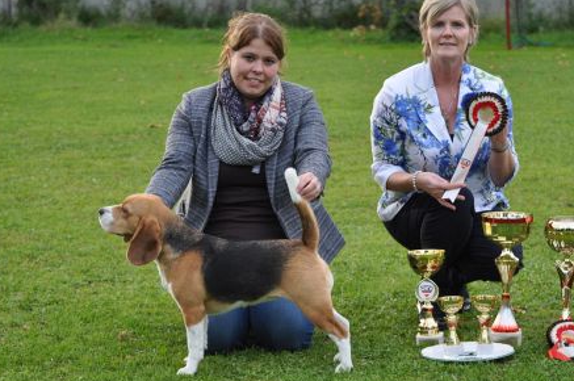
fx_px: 1922
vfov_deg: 11.3
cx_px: 344
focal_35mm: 121
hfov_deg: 17.0
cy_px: 150
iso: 400
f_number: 4
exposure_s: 1/60
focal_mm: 55
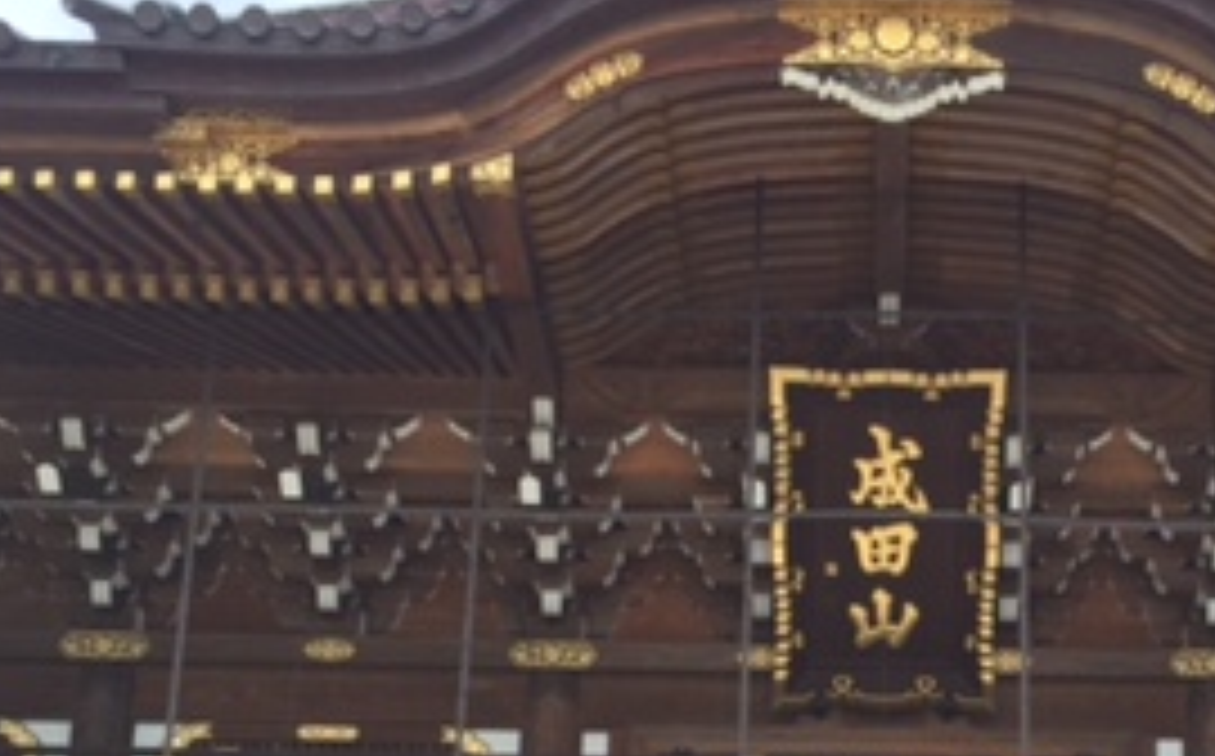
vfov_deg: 16.9
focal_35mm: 73
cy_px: 958
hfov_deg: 27.9
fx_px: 2414
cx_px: 900
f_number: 2.2
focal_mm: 4.15
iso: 32
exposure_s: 1/706
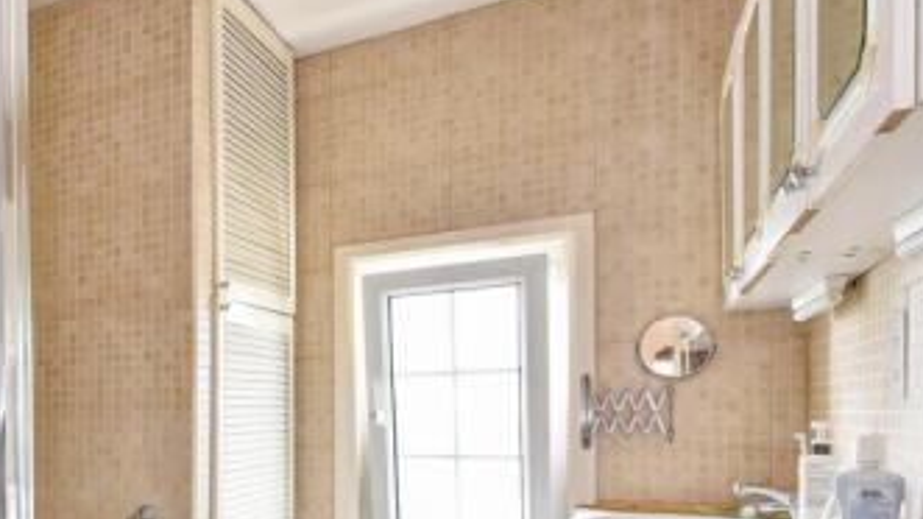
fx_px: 710
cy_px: 417
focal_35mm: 29
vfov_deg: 38.6
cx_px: 117
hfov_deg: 58.0
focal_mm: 14
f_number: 8
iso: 400
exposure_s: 1/25
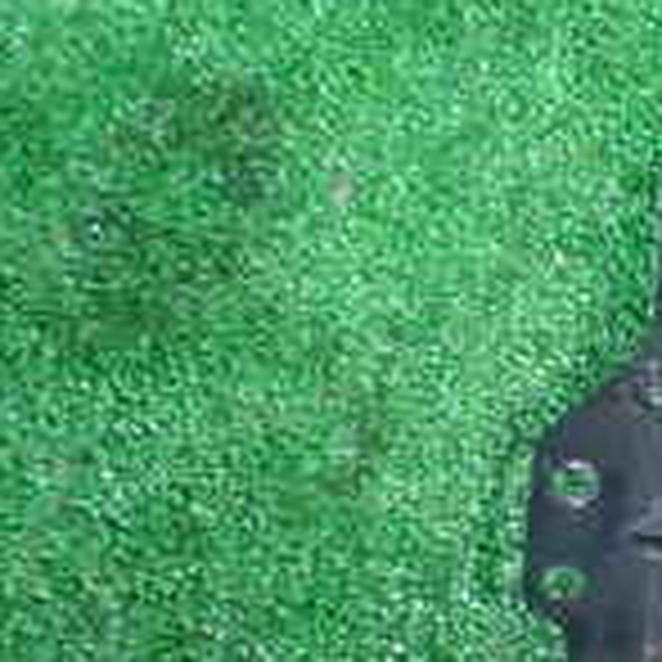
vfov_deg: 18.0
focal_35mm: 90
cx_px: 1306
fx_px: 1947
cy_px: 860
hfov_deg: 15.5
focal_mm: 4.5
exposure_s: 1/15
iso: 800
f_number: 2
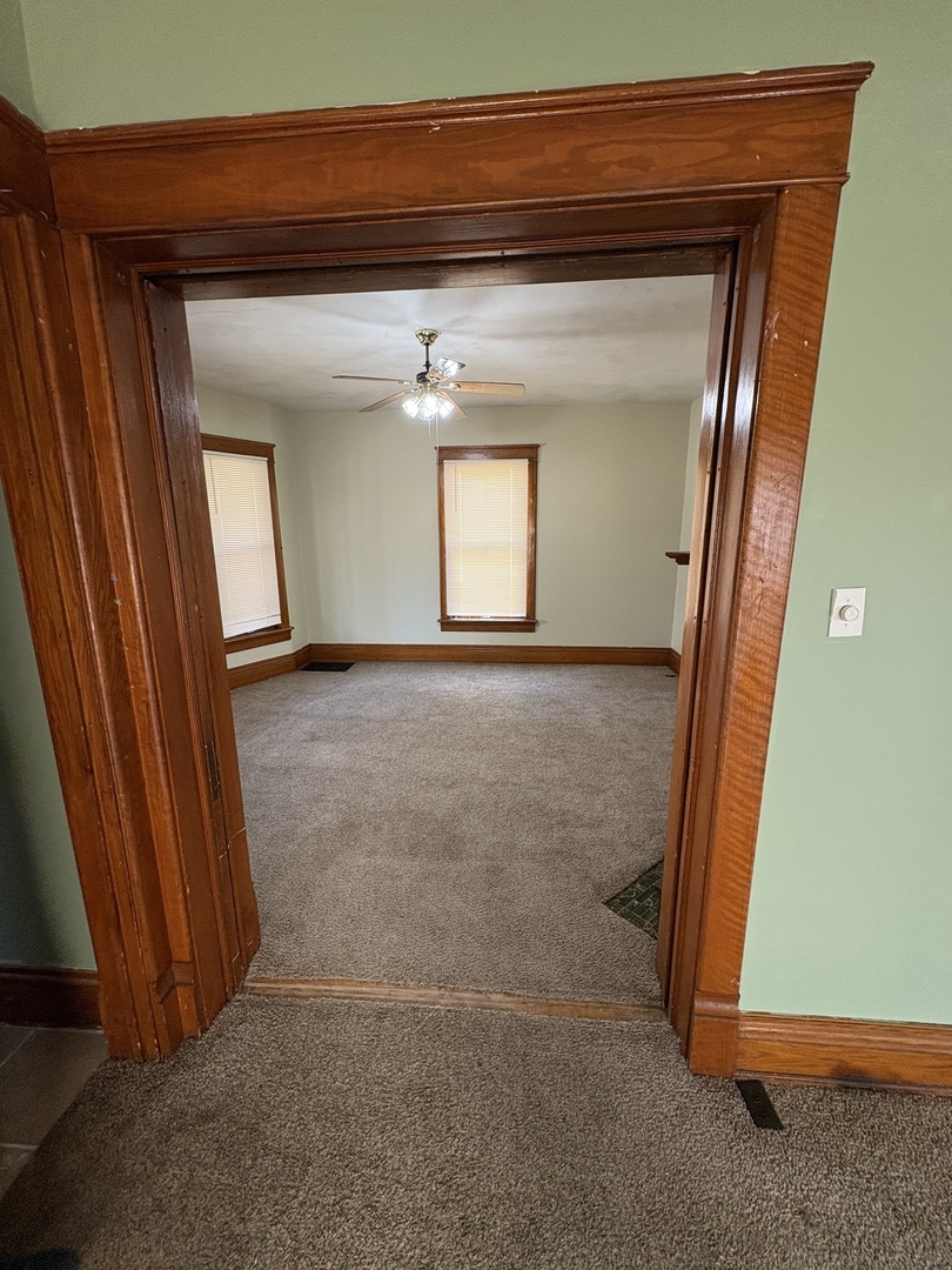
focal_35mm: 14
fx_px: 513
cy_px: 635
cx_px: 476
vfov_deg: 102.1
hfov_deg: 85.7
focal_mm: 2.22
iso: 200
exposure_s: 1/60
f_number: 2.2
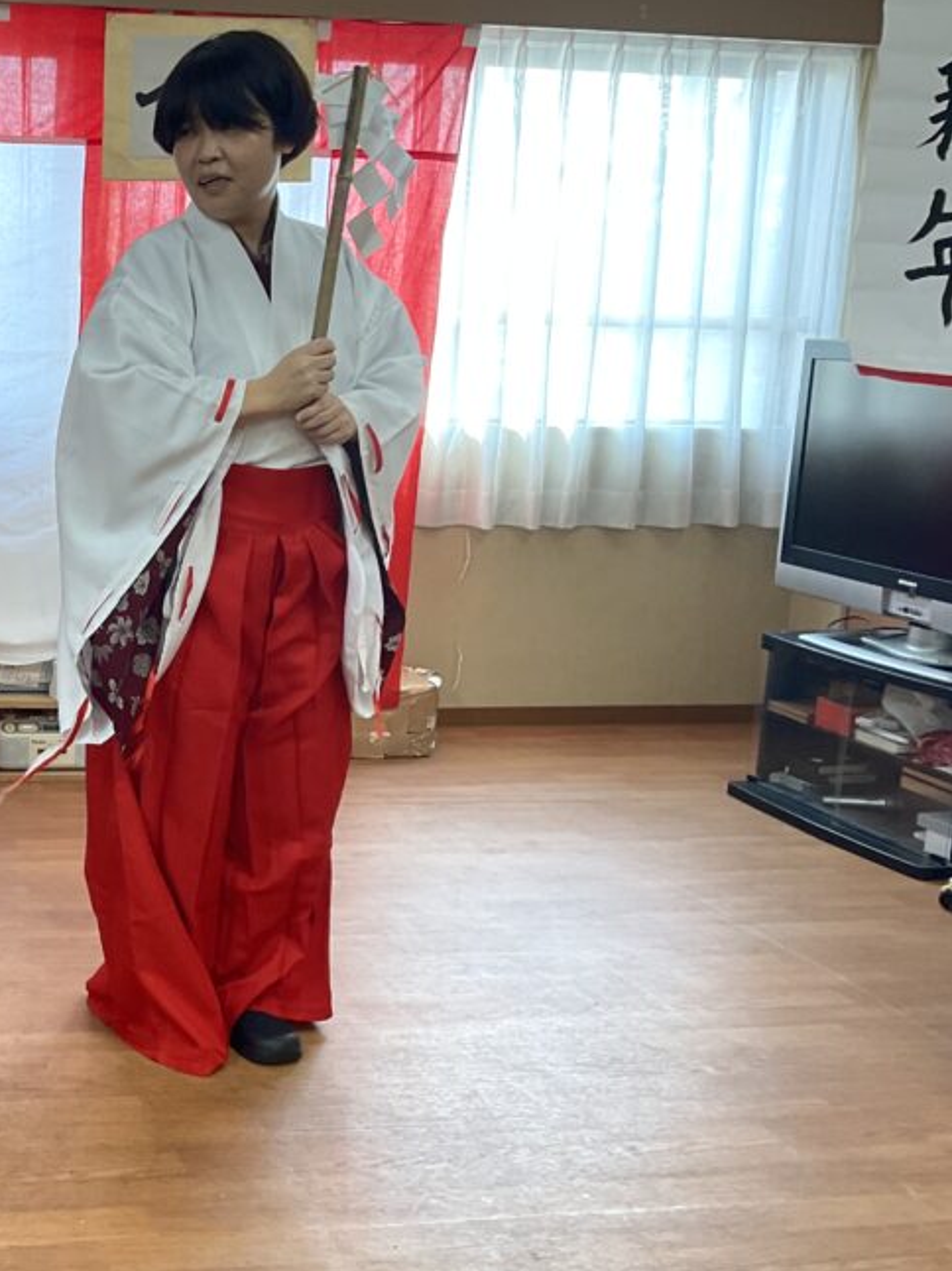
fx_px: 1688
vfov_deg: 41.2
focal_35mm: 46
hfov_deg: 29.0
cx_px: -53
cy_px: 618
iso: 40
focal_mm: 3
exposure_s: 1/60
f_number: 1.8
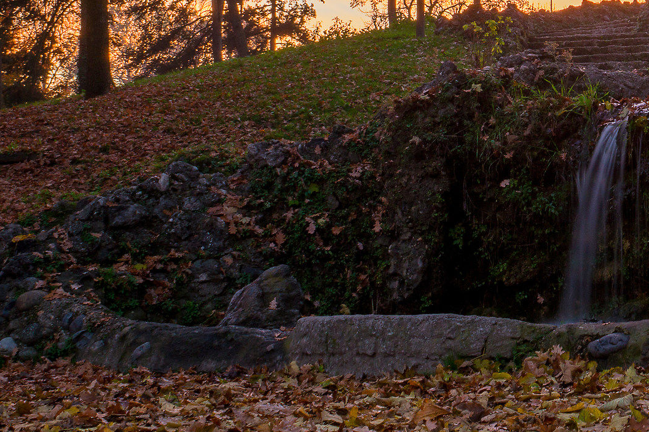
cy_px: 5
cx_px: 710
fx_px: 1351
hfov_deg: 25.1
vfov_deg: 17.7
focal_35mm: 75
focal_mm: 22
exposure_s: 4
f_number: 16
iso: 100
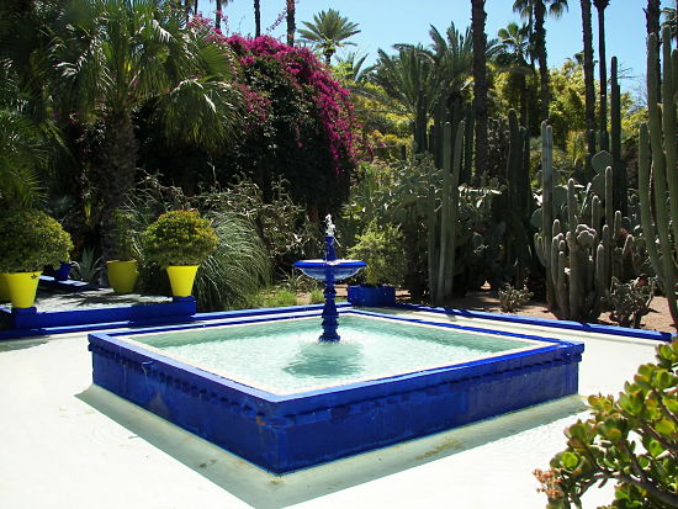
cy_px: 254
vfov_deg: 39.7
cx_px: 339
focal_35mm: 36
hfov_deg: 51.3
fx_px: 705
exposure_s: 1/800
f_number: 2.8
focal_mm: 6
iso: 50
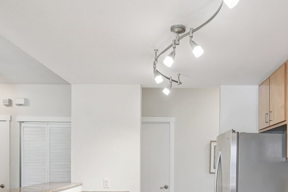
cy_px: 162
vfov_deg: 40.1
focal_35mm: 31
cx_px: 182
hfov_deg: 59.4
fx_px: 248
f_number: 8
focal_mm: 16
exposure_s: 1/3.33
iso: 400
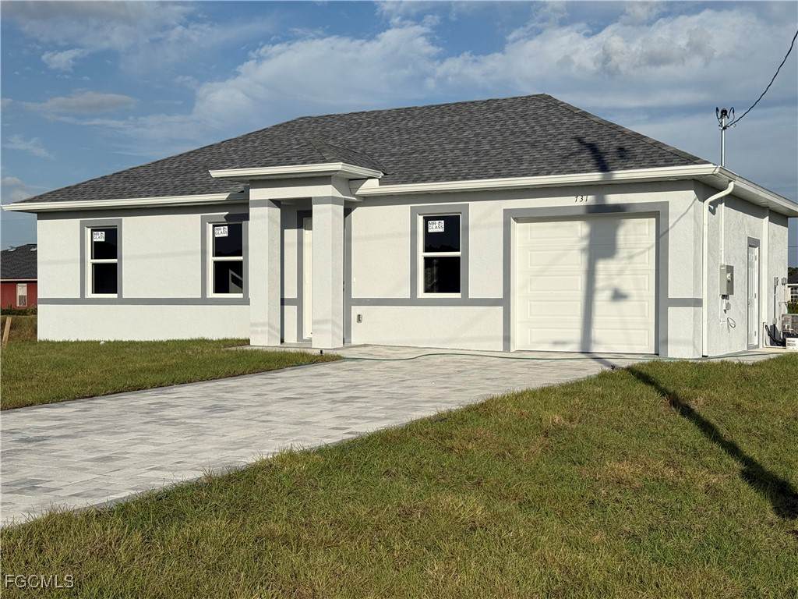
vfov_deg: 30.3
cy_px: 300
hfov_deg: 39.7
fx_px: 1107
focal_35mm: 48
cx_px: 399
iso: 50
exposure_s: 1/11364
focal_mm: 6.76
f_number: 1.78
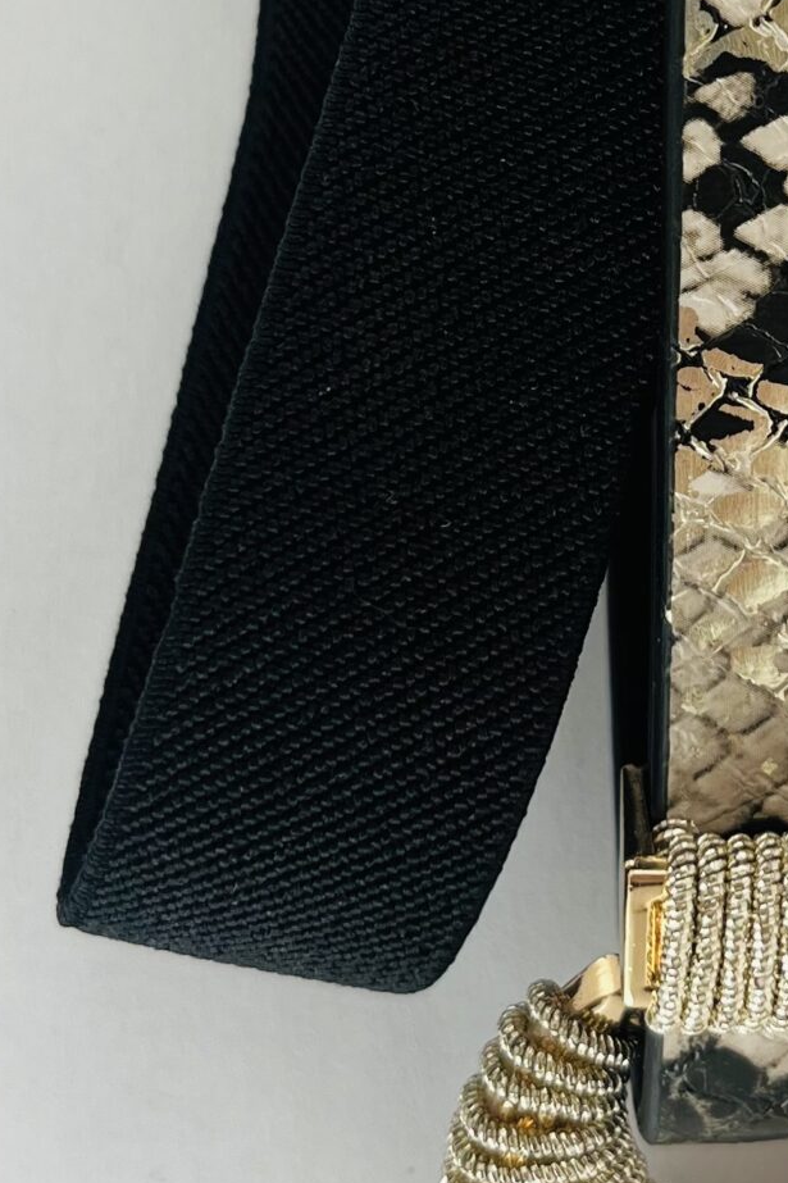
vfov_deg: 26.5
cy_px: 246
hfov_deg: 17.8
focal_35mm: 75
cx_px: 764
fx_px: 2463
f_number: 1.6
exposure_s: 1/583
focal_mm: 5.1
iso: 50
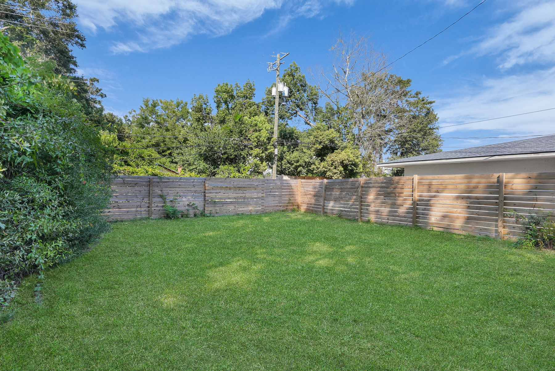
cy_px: 186
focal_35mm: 16
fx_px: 247
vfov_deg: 73.8
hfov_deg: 96.7
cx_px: 278
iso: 320
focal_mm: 16
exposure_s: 1/125
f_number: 9
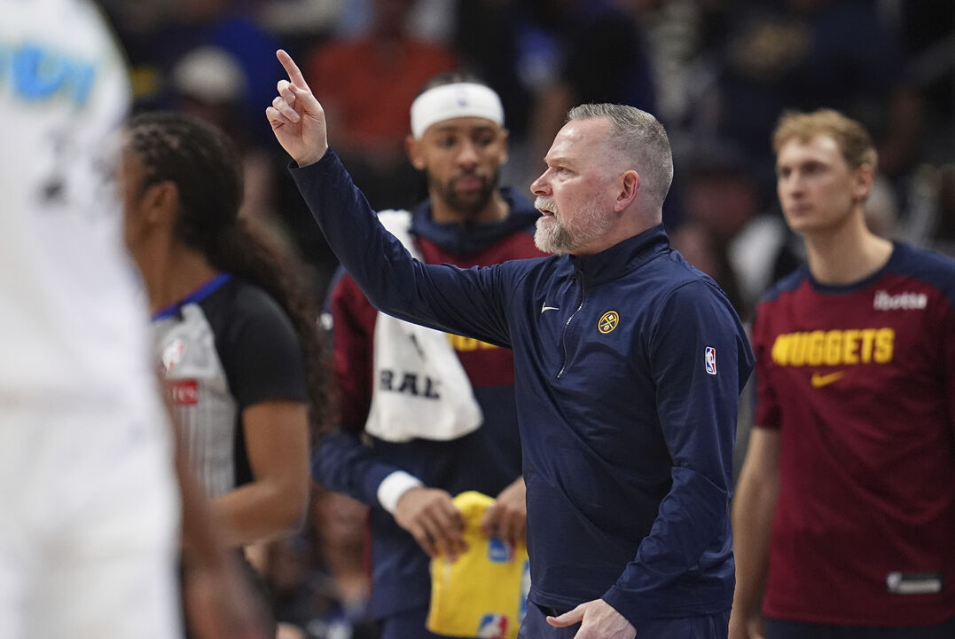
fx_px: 15929
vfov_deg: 2.3
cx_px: 478
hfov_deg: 3.4
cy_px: 320
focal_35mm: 600
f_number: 3.2
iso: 5000
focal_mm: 400
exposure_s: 1/2000
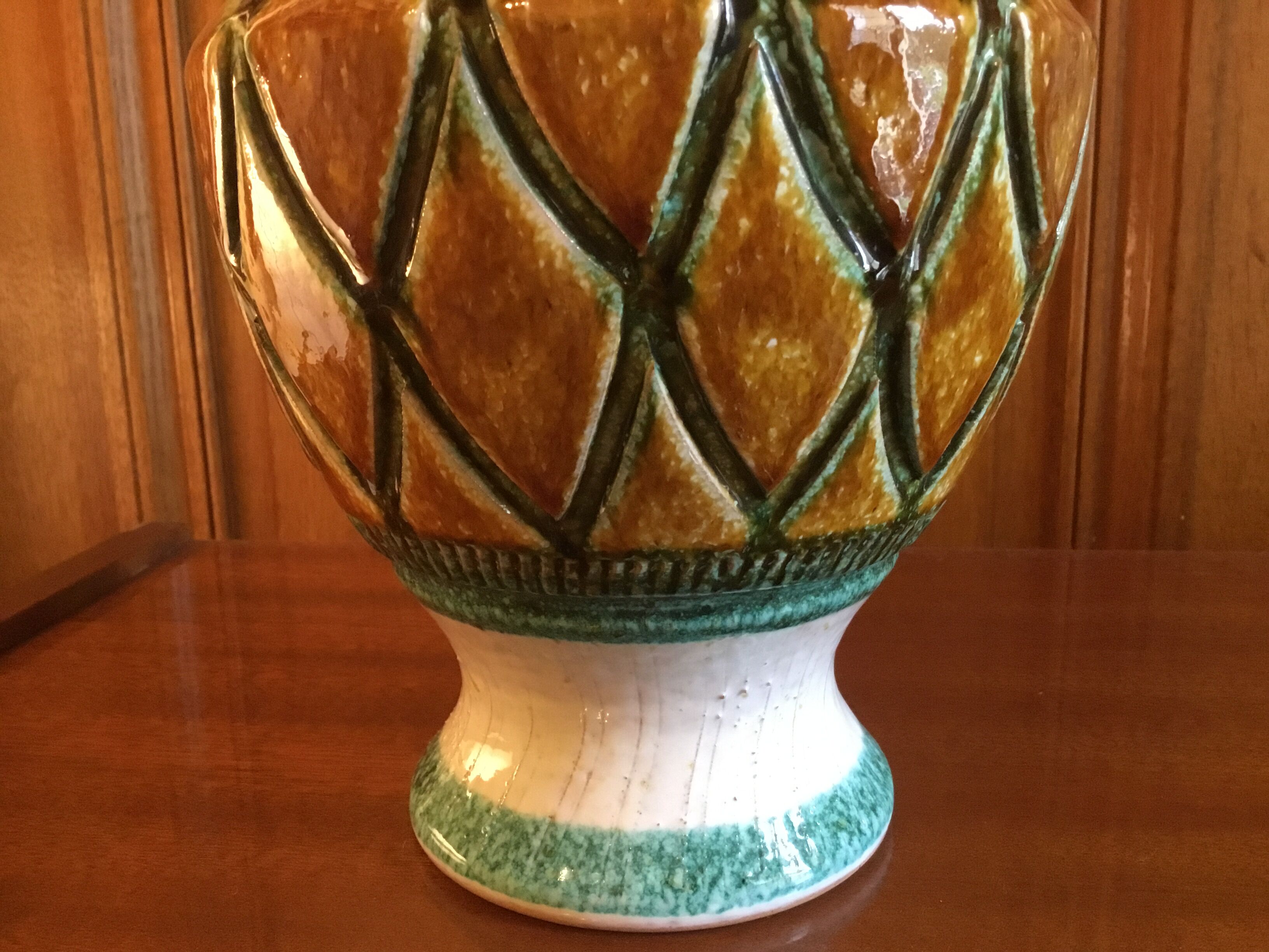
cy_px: 476
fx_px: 1136
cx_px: 634
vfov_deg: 45.4
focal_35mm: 31
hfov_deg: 58.4
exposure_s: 1/17
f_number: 2.4
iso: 320
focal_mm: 3.3
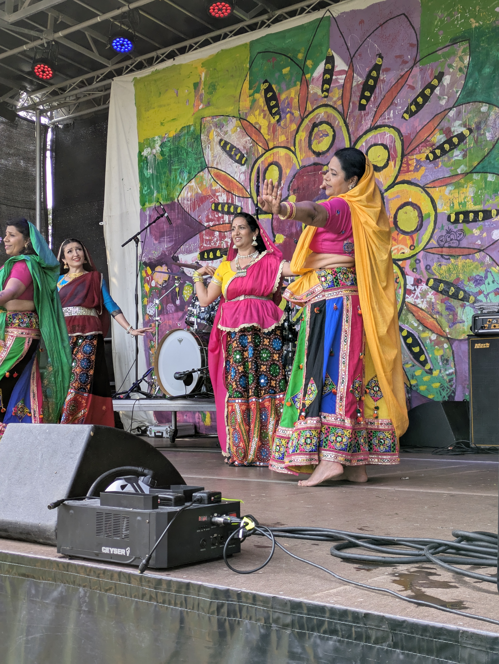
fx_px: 980
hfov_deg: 28.6
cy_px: 332
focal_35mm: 51
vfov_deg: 37.5
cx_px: 250
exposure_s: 1/340
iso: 39
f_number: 1.89
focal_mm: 5.43
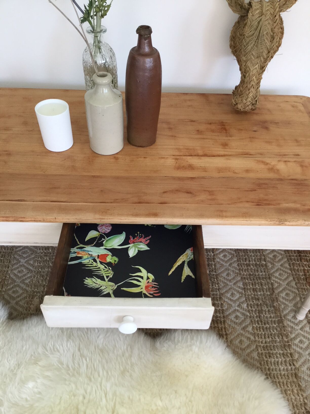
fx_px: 370
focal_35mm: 31
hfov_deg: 45.4
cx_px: 155
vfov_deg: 58.4
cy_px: 207
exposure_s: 1/33
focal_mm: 3.3
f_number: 2.4
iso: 32
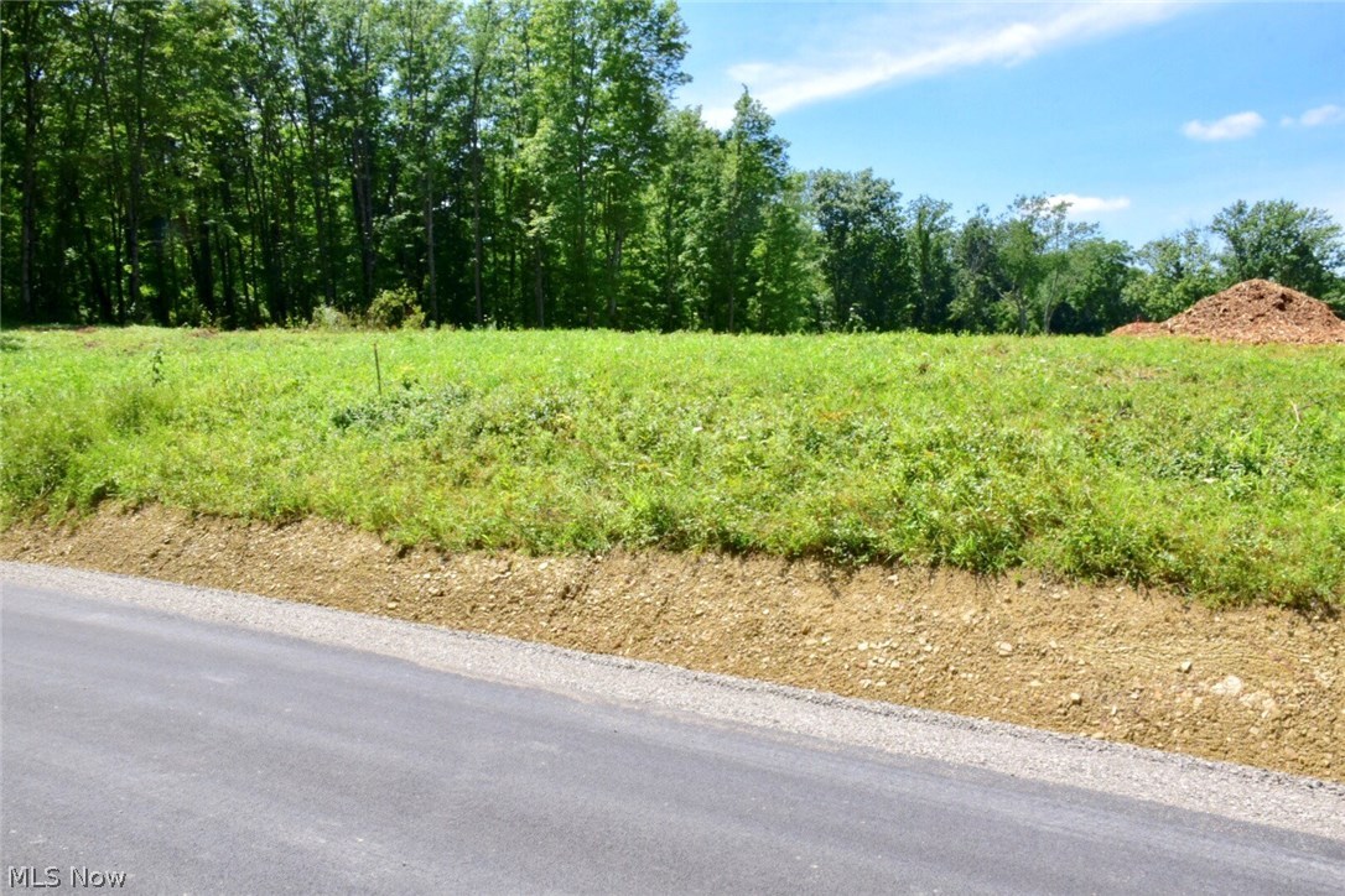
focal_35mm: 30
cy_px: 448
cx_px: 672
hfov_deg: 61.9
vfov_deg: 43.6
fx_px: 1121
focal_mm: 20
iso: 800
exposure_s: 1/200
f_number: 22
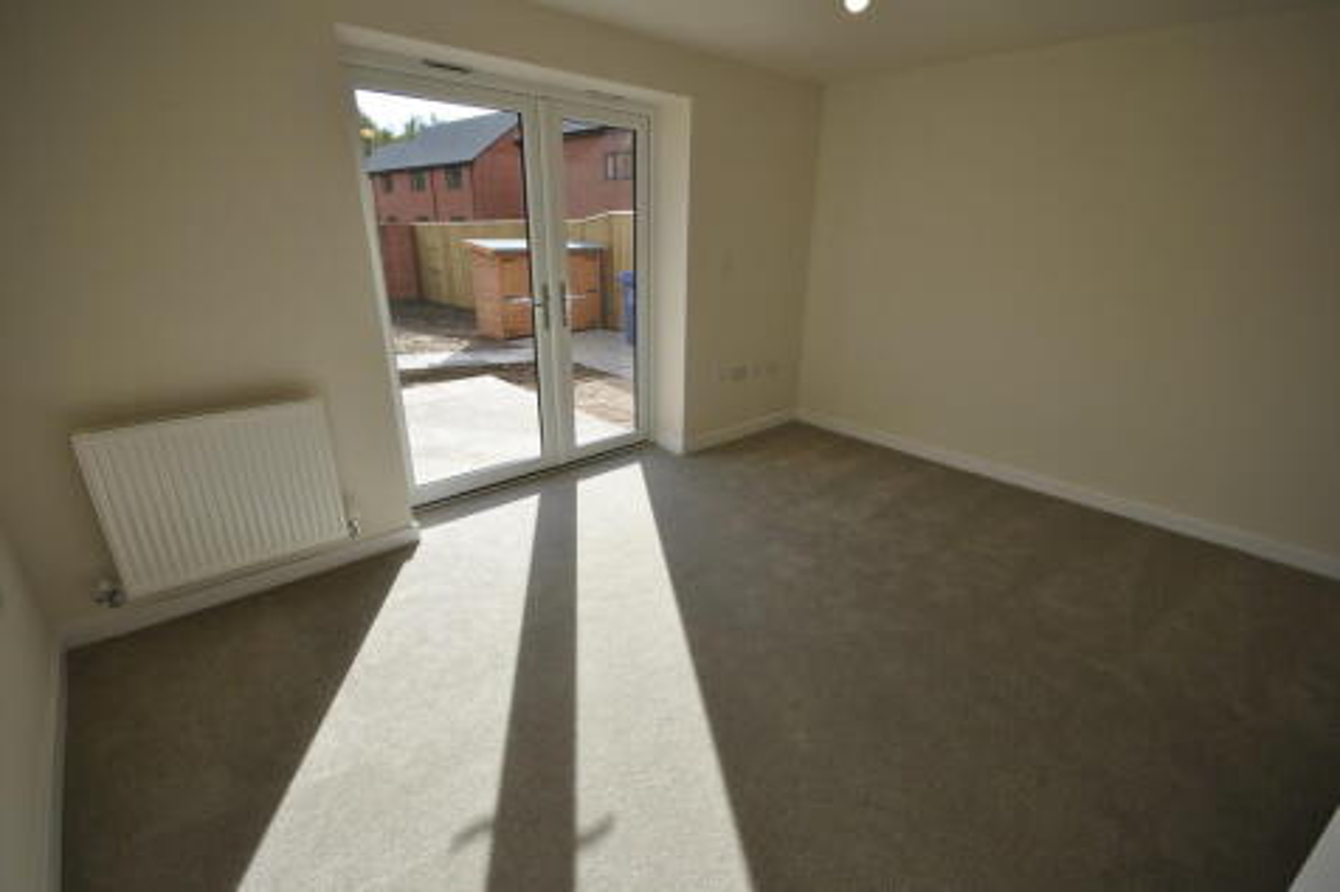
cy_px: 446
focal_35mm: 15
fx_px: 558
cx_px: 670
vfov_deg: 77.3
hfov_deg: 100.4
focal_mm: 10
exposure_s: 1/160
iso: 100
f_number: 6.3
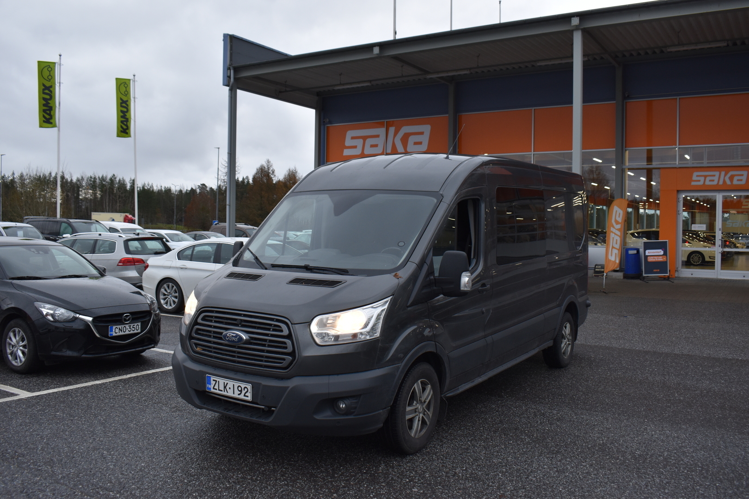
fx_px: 655
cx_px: 374
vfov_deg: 41.7
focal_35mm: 32
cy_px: 250
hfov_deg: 59.5
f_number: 6.7
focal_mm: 21
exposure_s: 1/180
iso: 400
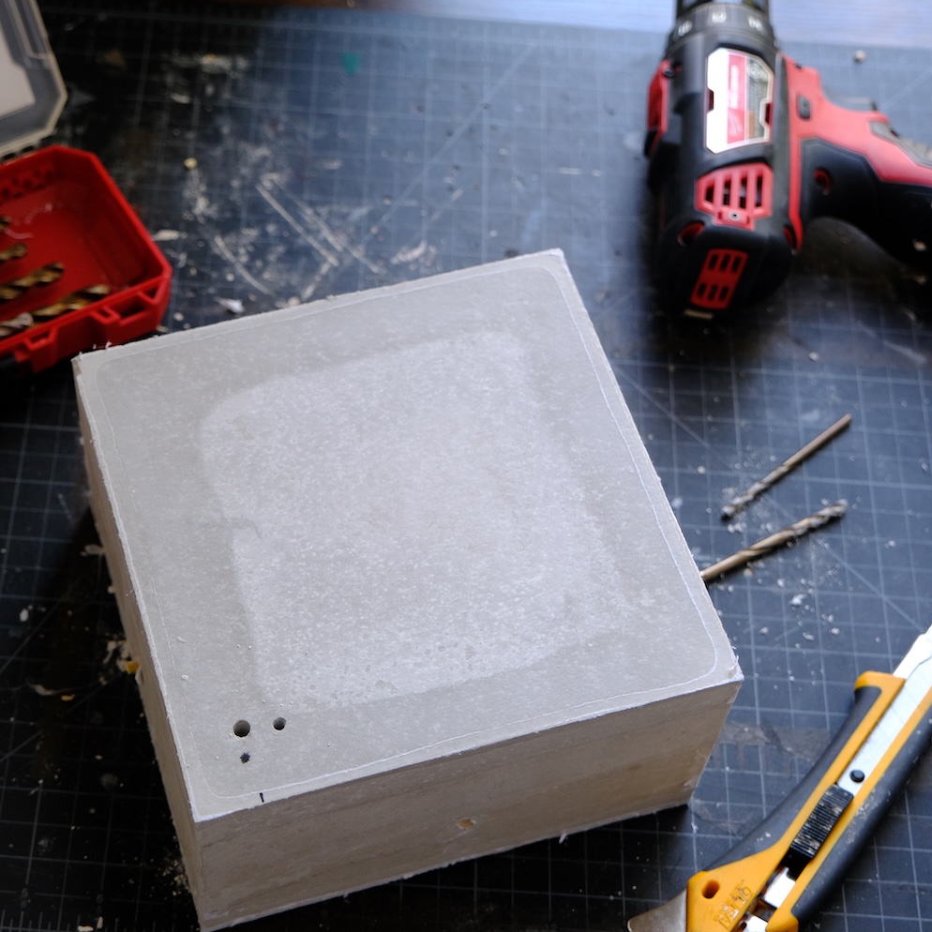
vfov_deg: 29.1
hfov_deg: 29.0
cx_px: 343
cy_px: 466
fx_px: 1797
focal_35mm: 59
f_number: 4
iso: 800
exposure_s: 1/45
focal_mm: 30.8
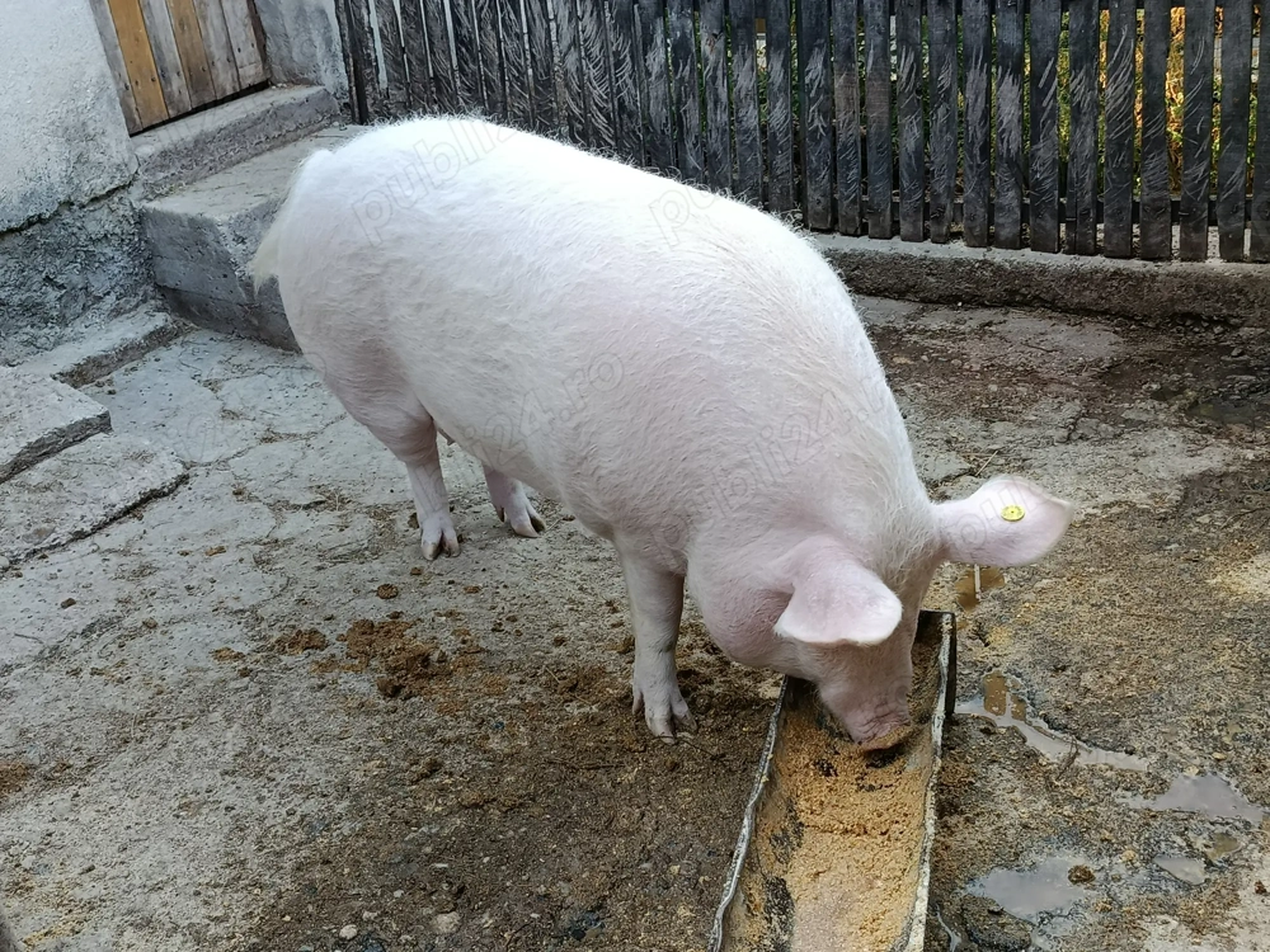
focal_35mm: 37
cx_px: 635
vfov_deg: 38.7
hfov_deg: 50.1
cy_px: 476
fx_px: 1357
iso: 162
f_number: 1.7
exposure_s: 1/100
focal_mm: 5.24
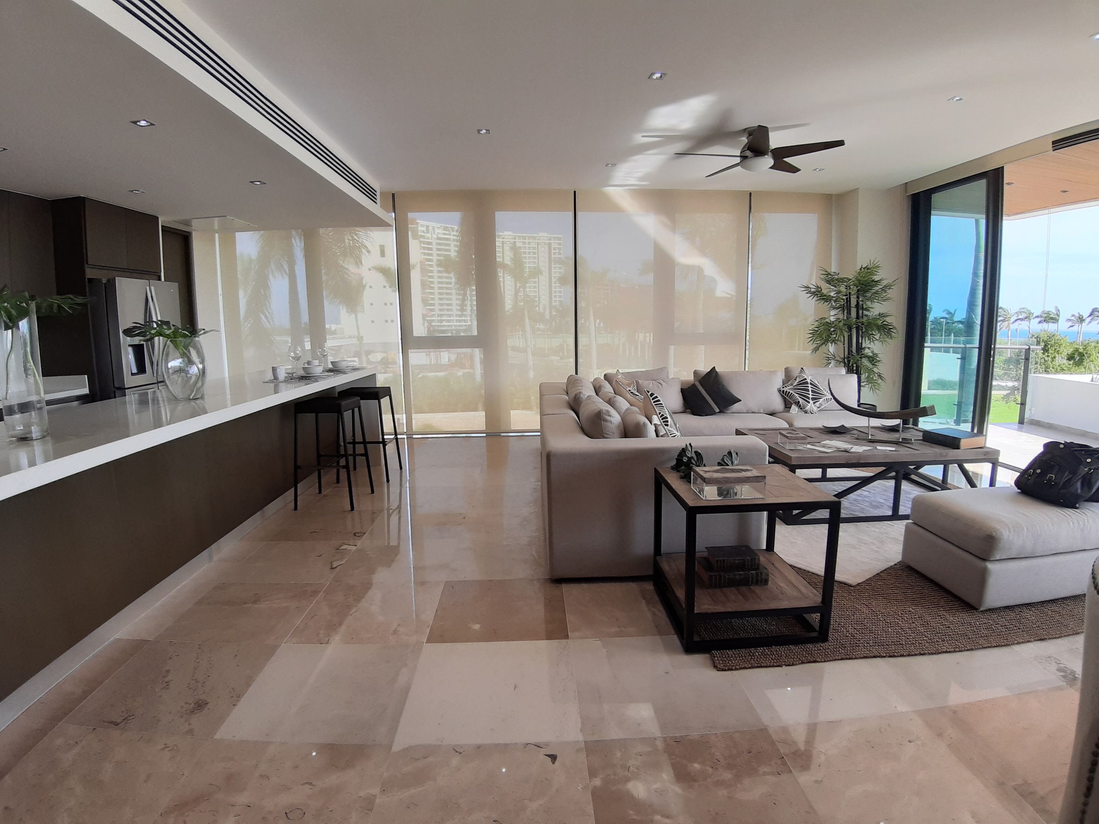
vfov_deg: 71.6
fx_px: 571
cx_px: 550
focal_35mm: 18
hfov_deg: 87.8
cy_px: 412
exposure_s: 1/185
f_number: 2.4
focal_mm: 1.87
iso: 40
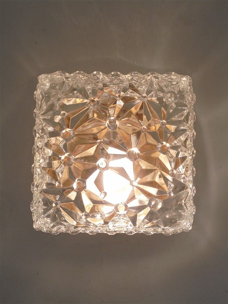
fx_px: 430
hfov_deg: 29.7
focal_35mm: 49
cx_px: 114
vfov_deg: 38.9
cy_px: 152
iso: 100
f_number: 4.8
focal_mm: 8.9
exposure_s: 1/80
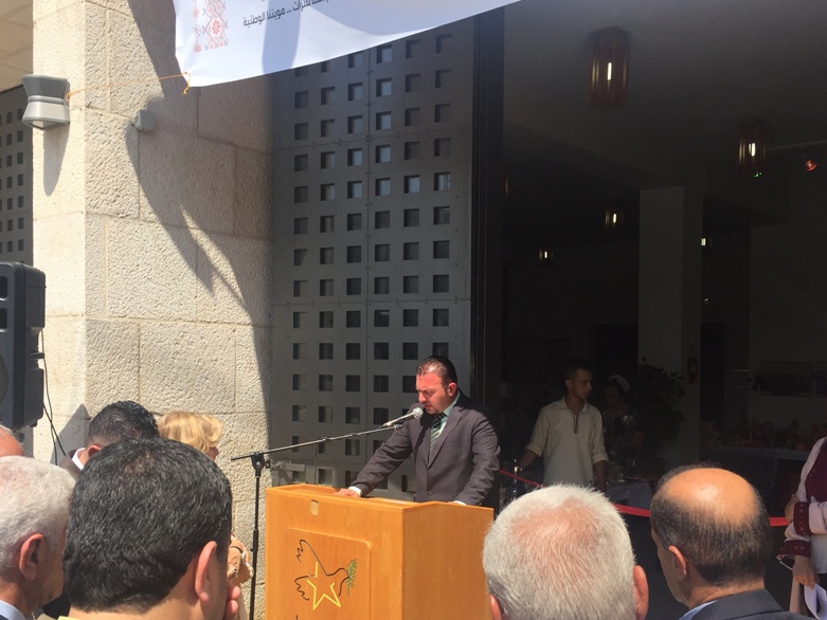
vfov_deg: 37.5
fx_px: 908
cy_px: 383
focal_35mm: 38
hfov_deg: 48.9
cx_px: 386
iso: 32
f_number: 2.2
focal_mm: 4.15
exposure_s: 1/1721
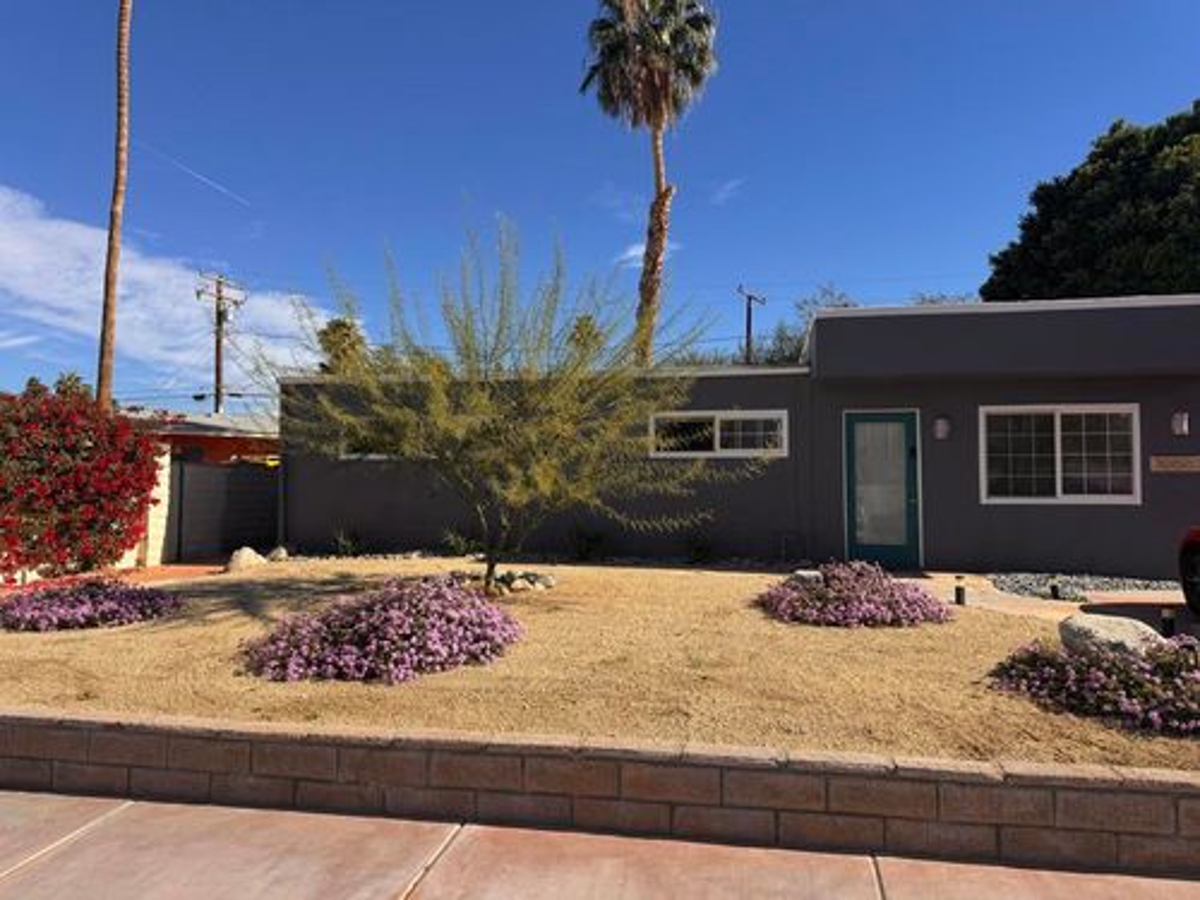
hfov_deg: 71.6
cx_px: 600
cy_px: 450
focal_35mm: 24
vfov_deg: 56.8
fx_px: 832
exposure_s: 1/4950
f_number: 1.78
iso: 80
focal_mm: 6.76
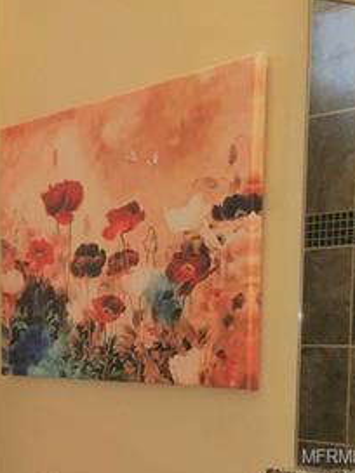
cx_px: -120
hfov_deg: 16.8
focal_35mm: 82
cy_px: 457
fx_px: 1121
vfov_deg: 23.0
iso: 32
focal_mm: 4.15
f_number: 2.2
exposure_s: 1/40
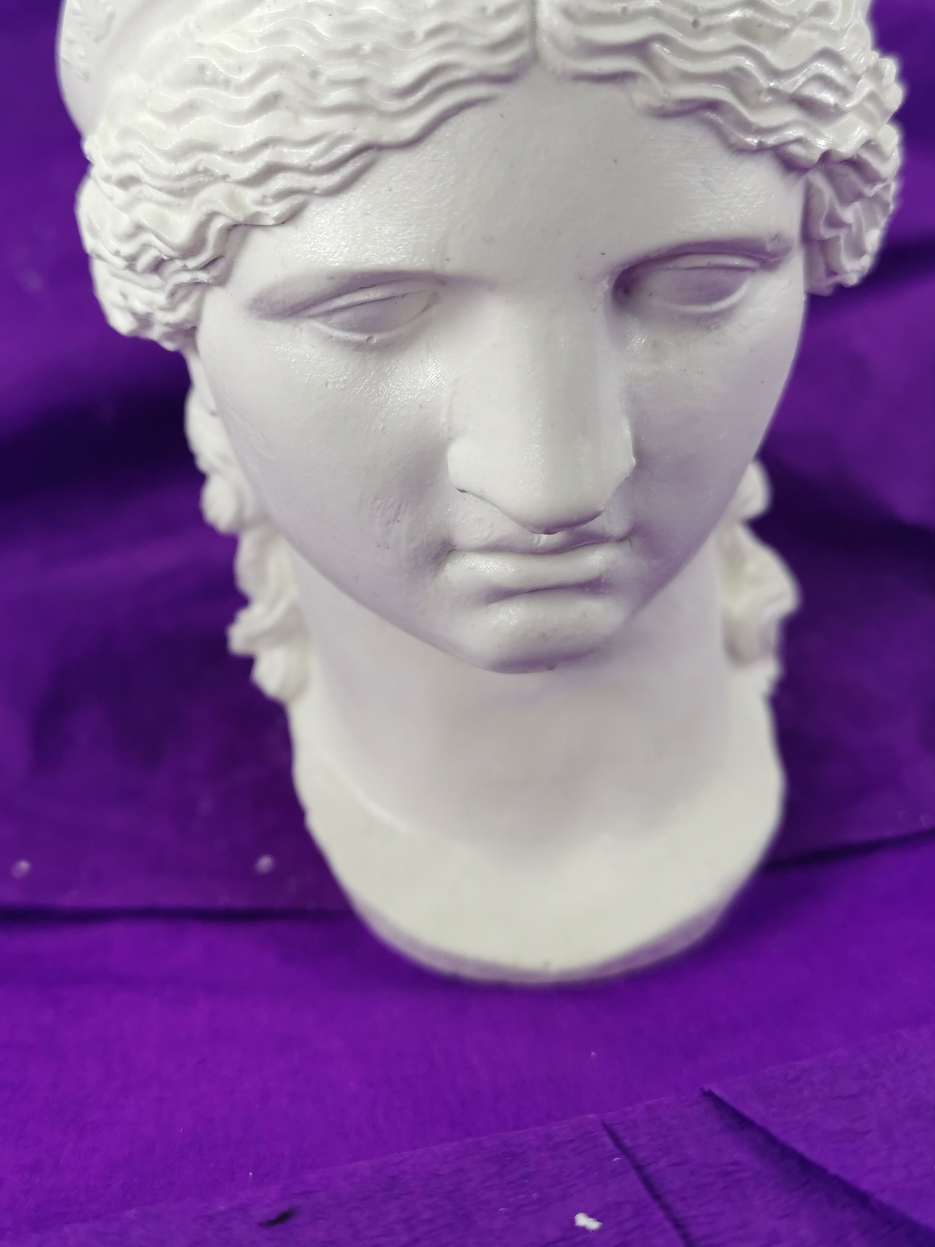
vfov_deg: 44.6
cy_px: 520
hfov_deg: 34.2
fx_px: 1513
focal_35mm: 42
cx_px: 351
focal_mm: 5.58
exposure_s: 1/100
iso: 50
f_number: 1.8
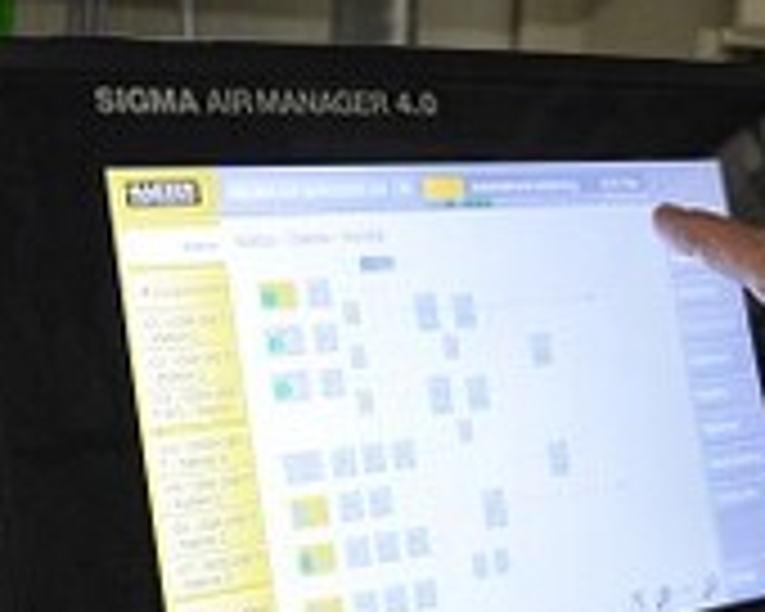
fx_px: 1834
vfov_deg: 18.9
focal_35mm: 81
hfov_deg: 23.6
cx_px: 356
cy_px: 248
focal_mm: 32
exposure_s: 1/160
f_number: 6.3
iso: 6400
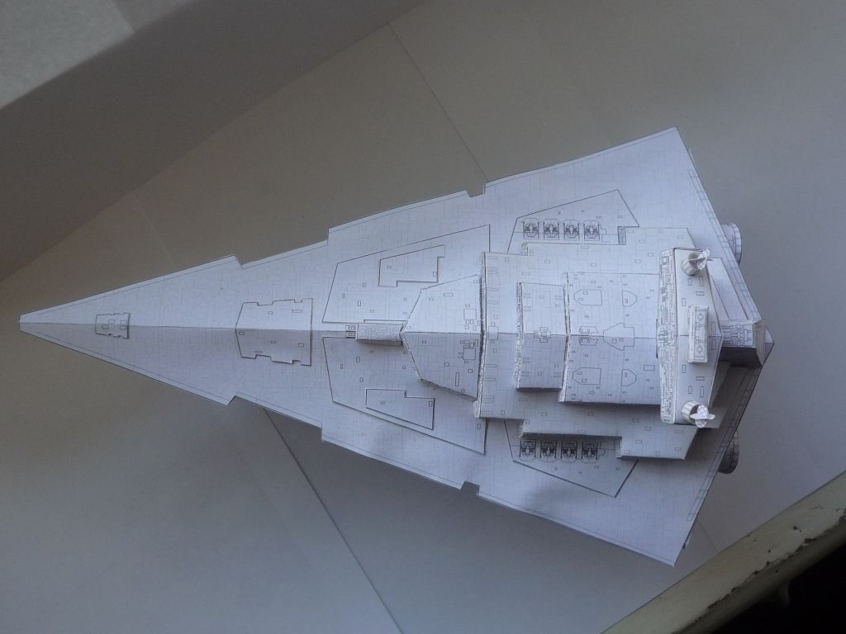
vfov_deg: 39.7
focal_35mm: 36
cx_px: 423
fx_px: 880
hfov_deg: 51.4
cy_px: 317
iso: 100
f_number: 2.8
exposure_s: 1/100
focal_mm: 4.4
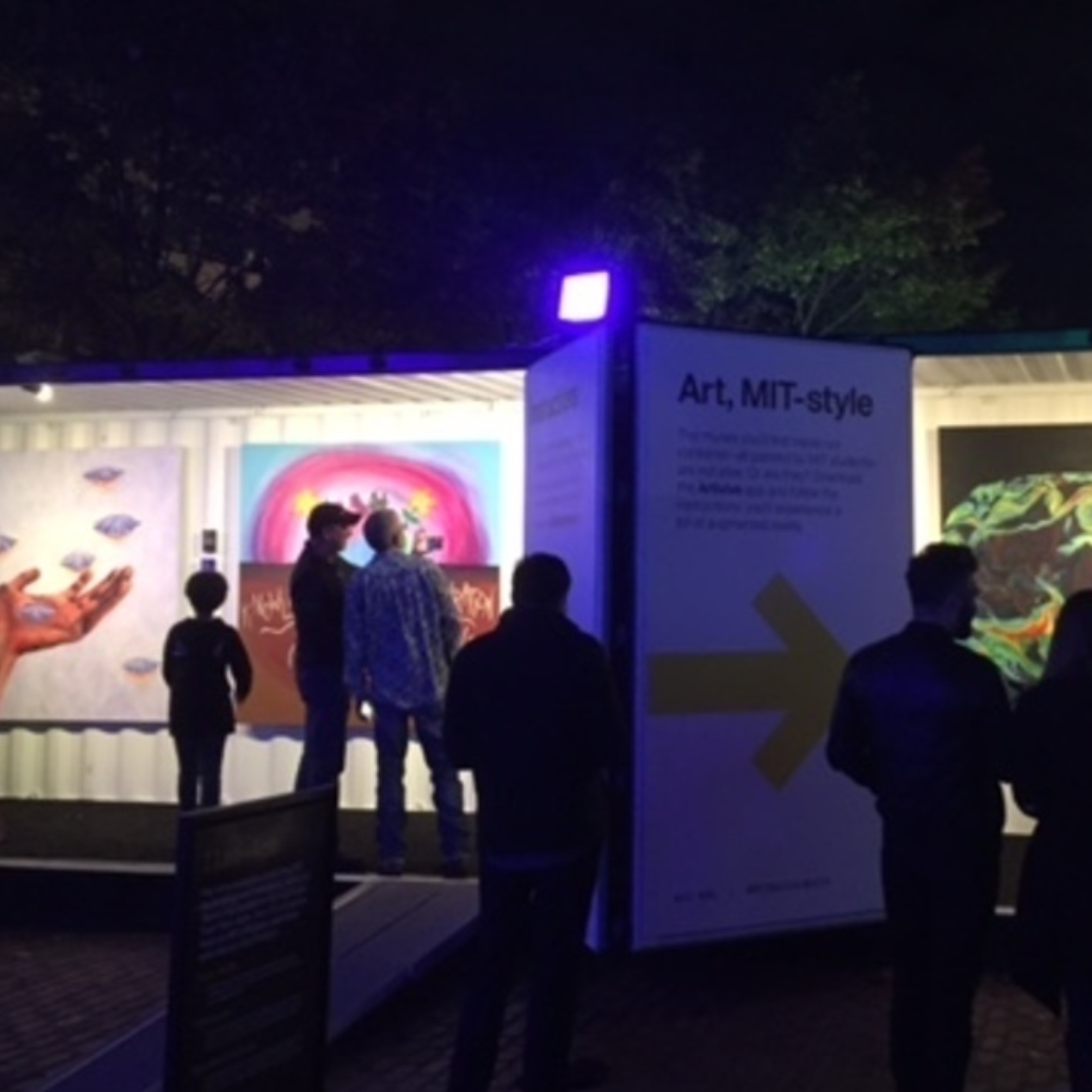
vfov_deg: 36.6
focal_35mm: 46
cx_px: 699
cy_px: 419
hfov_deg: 36.5
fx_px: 1642
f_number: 2.2
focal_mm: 4.15
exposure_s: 1/17
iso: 250
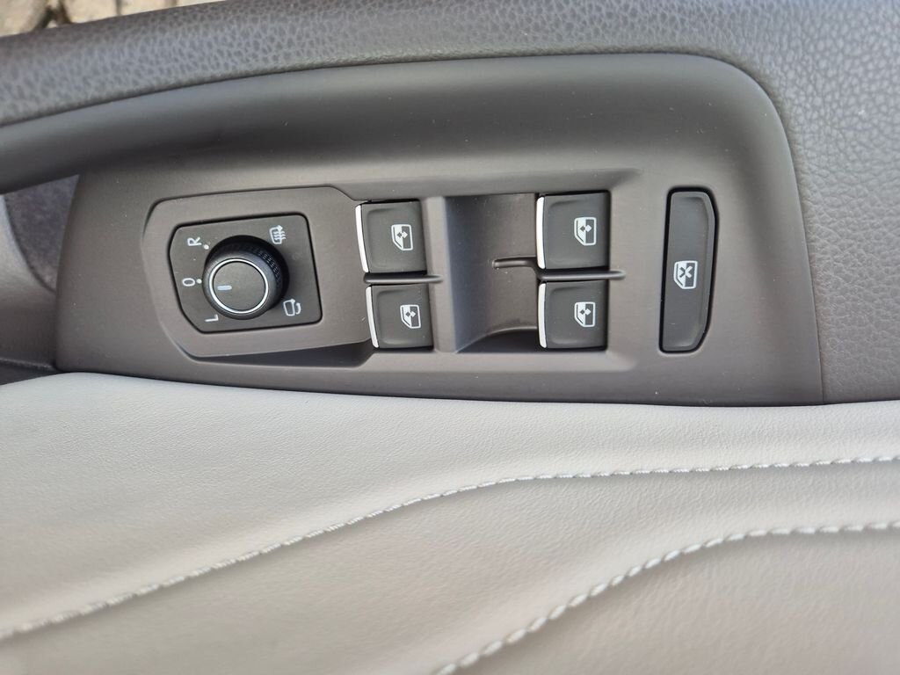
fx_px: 598
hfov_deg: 73.9
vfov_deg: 58.9
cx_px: 450
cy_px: 338
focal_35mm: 23
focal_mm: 5.4
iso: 80
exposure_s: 1/180
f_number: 1.8
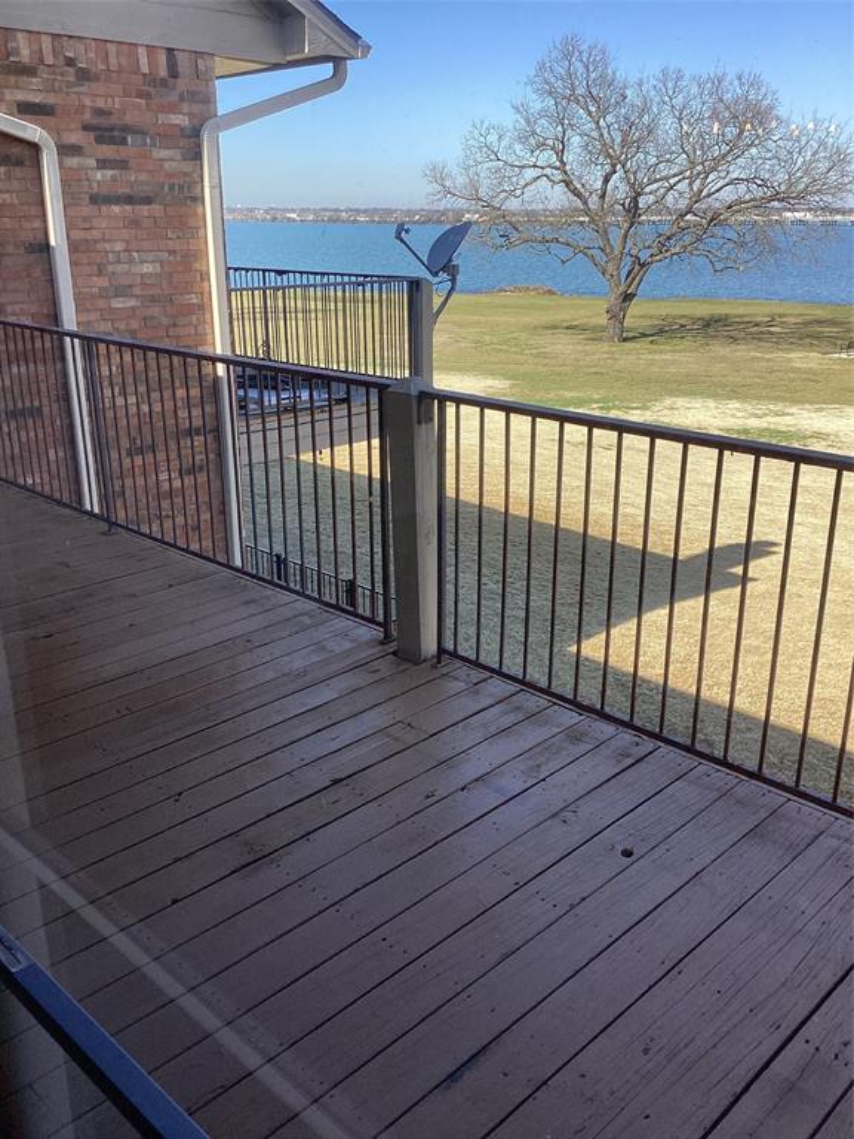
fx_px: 1020
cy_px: 570
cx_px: 427
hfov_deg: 45.4
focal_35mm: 31
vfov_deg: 58.4
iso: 25
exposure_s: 1/595
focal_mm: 3.3
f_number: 2.4
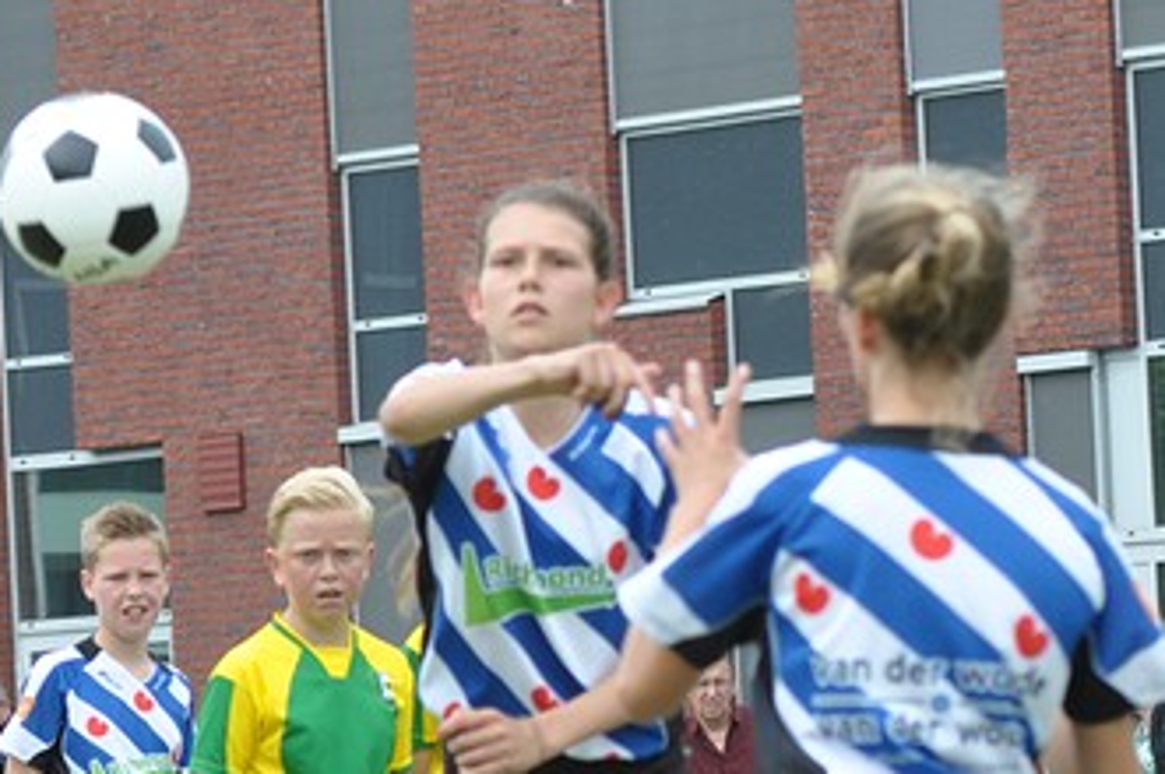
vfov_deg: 3.4
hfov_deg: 5.2
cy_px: 651
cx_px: 810
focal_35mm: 399
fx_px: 12899
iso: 400
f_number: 6.3
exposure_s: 1/640
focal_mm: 86
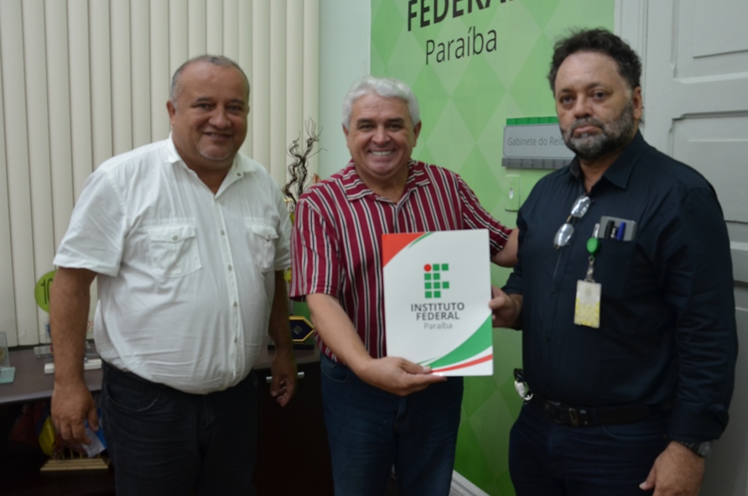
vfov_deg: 42.1
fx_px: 643
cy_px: 232
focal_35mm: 31
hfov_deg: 60.3
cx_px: 404
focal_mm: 18
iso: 560
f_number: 4
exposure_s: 1/60
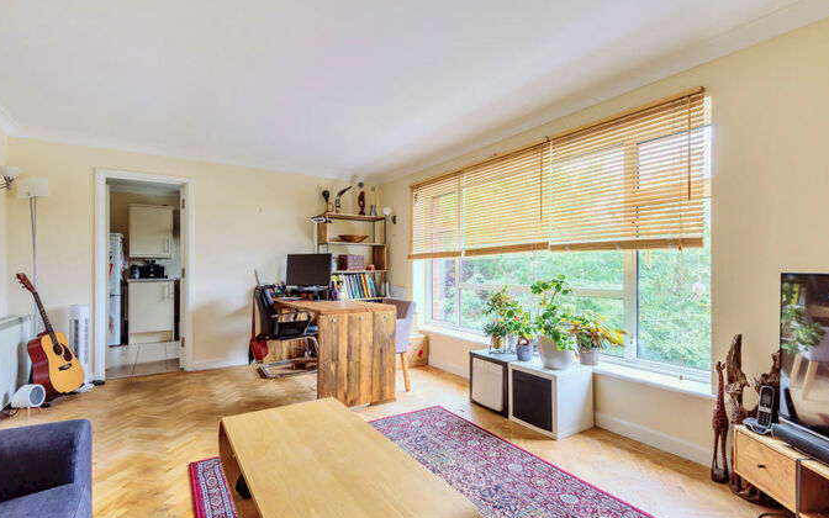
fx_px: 384
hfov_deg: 94.4
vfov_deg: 68.0
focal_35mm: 17
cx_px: 421
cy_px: 266
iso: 500
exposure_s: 1/13
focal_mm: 16
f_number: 8
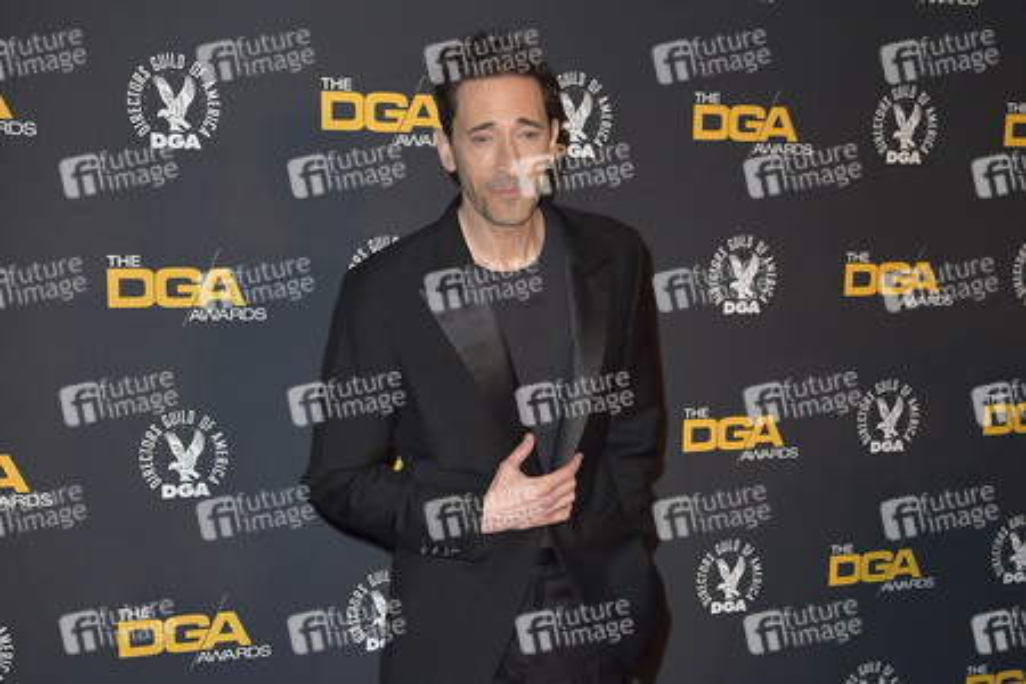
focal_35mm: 40
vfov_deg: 33.4
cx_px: 513
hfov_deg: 48.5
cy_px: 342
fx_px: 1140
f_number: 6.3
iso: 640
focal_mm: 40
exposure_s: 1/250
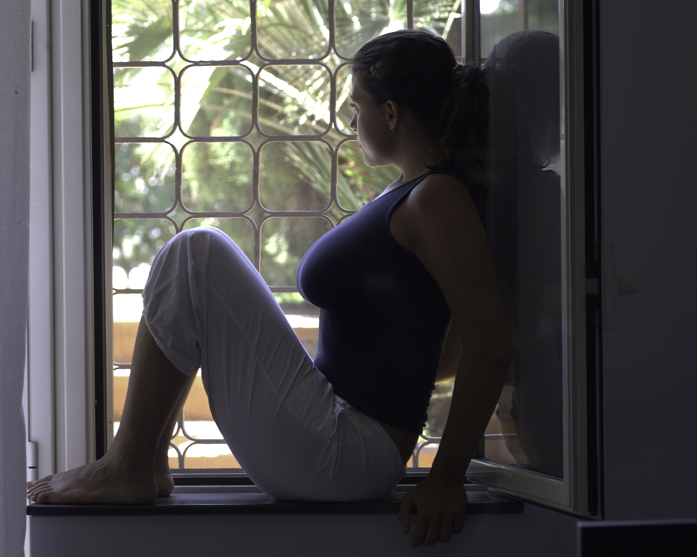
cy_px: 279
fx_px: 3156
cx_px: 334
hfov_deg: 12.6
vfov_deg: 10.1
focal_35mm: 153
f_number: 4
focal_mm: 90
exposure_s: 1/80
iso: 200
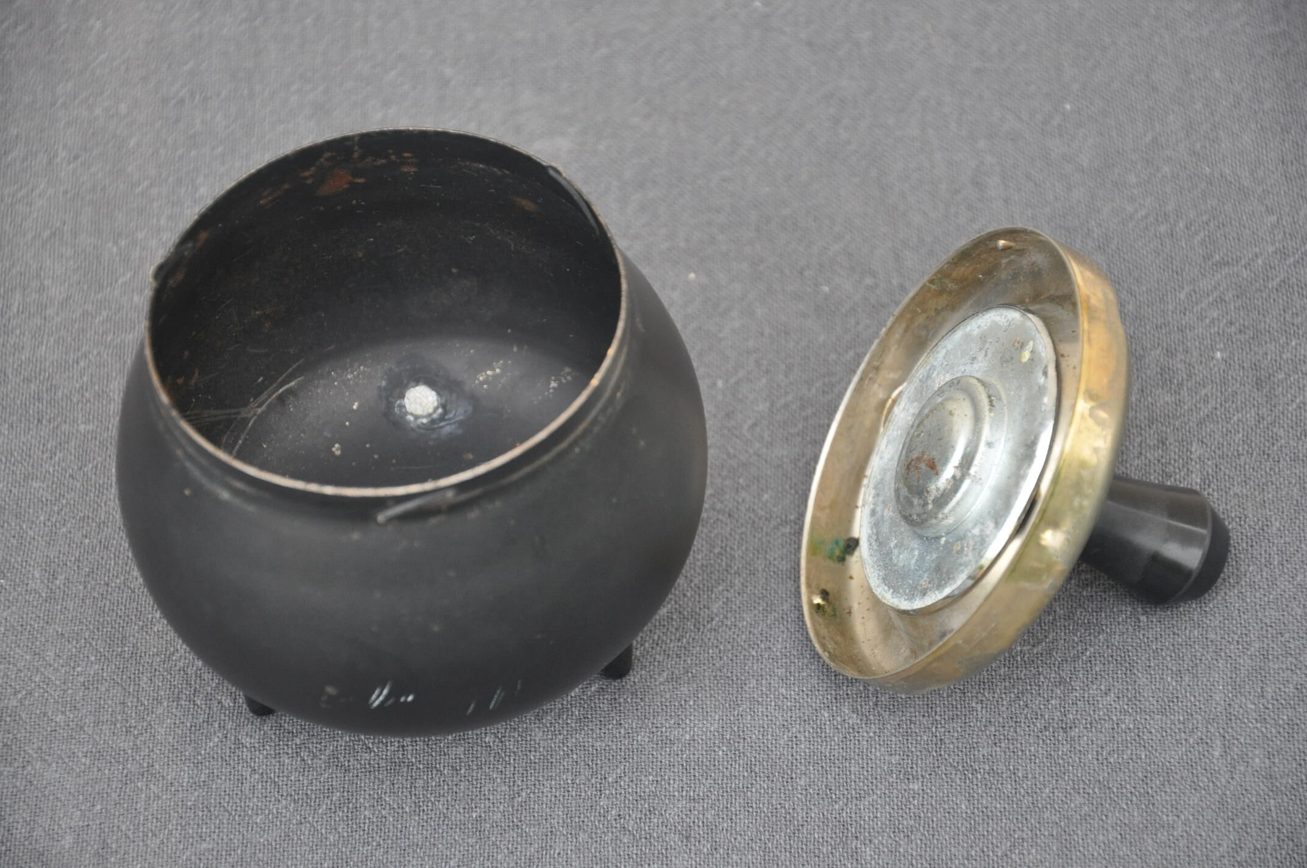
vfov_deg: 10.1
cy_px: 434
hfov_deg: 15.2
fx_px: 4895
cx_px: 654
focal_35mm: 135
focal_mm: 90
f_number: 5.6
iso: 800
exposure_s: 1/125
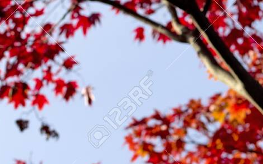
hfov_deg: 7.1
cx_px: 225
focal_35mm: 294
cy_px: 88
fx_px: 2107
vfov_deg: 4.5
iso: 160
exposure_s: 1/1000
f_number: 4.5
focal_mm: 70
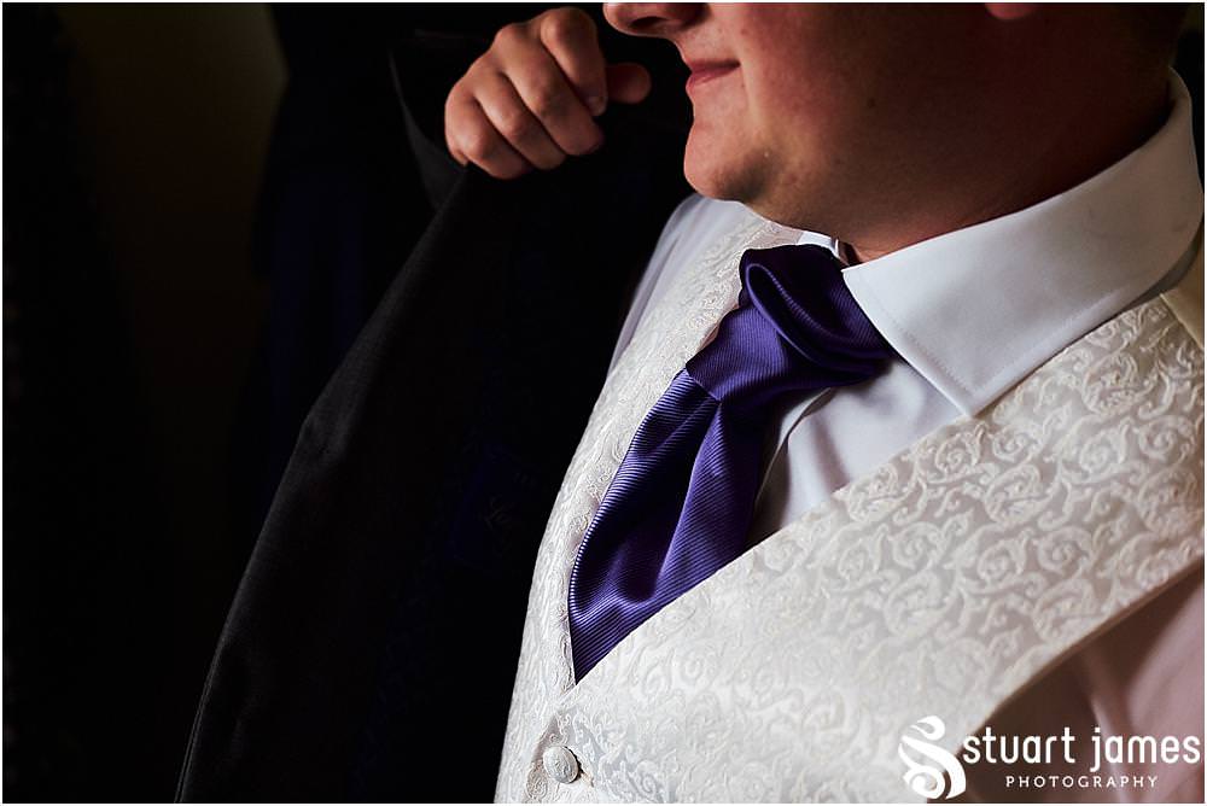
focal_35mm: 53
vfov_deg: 25.6
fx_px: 1778
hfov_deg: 37.5
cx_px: 604
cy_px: 403
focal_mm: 35
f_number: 3.2
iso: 1600
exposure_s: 1/250
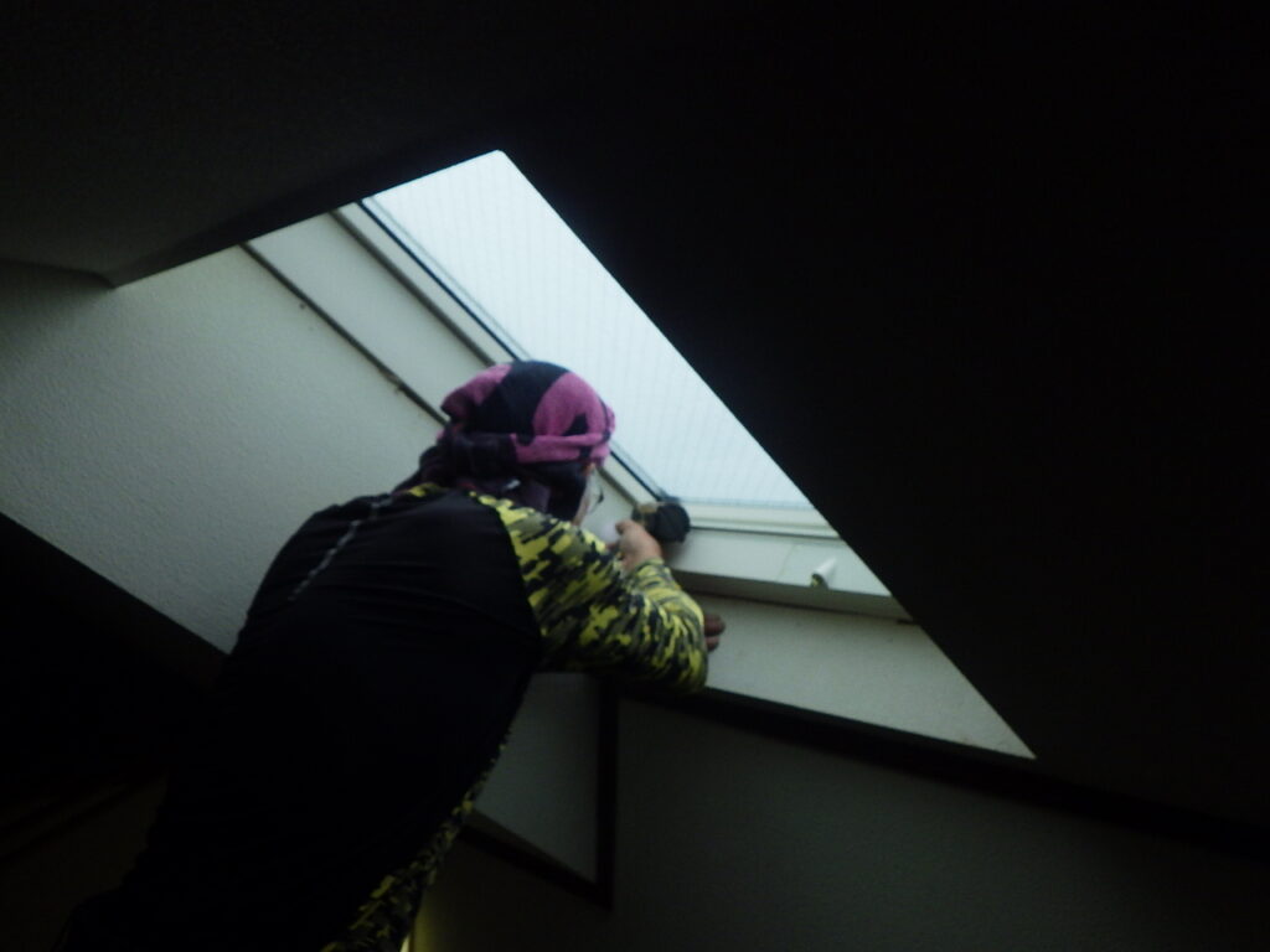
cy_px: 476
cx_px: 635
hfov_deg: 63.4
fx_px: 1027
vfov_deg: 49.7
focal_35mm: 28
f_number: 4.2
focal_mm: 5
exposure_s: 1/400
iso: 250
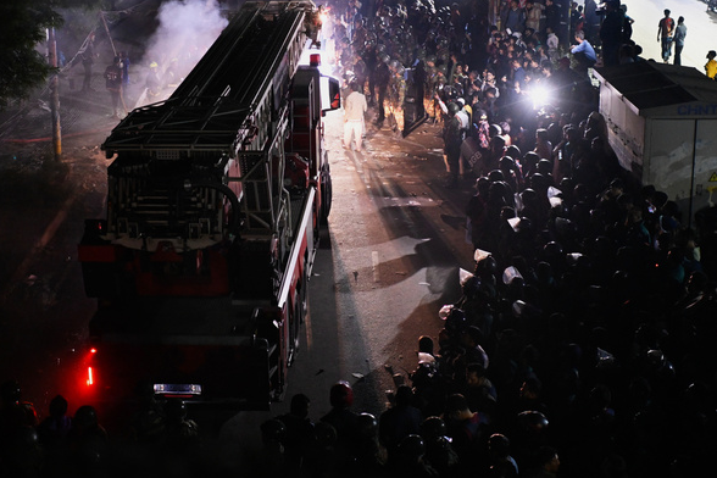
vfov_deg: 22.1
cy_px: 120
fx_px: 1215
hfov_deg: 32.8
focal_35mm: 61
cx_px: 277
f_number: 2
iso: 2500
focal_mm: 35
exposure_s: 1/50
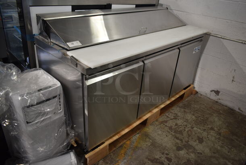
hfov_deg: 67.3
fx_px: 185
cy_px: 82
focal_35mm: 27
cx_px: 123
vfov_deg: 48.0
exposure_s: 1/30
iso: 400
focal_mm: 18
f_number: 3.5
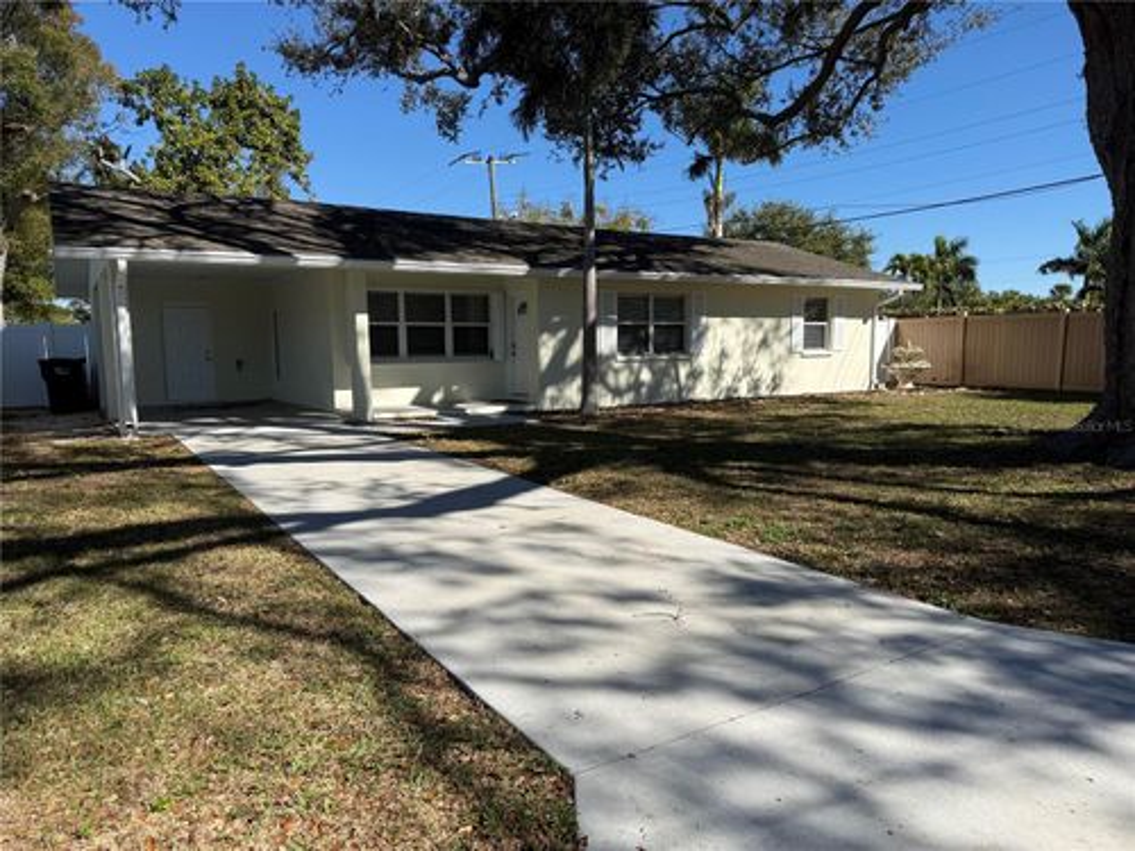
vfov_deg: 56.8
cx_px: 568
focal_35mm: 24
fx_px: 787
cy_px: 426
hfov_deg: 71.6
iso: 80
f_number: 1.78
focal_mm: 6.76
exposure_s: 1/4405
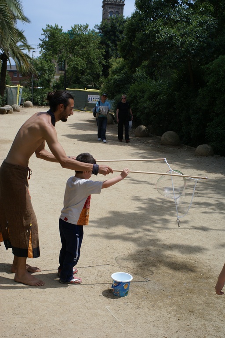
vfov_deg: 43.6
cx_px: 112
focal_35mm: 45
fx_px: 422
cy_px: 169
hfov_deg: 29.9
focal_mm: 30
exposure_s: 1/800
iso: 200
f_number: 9
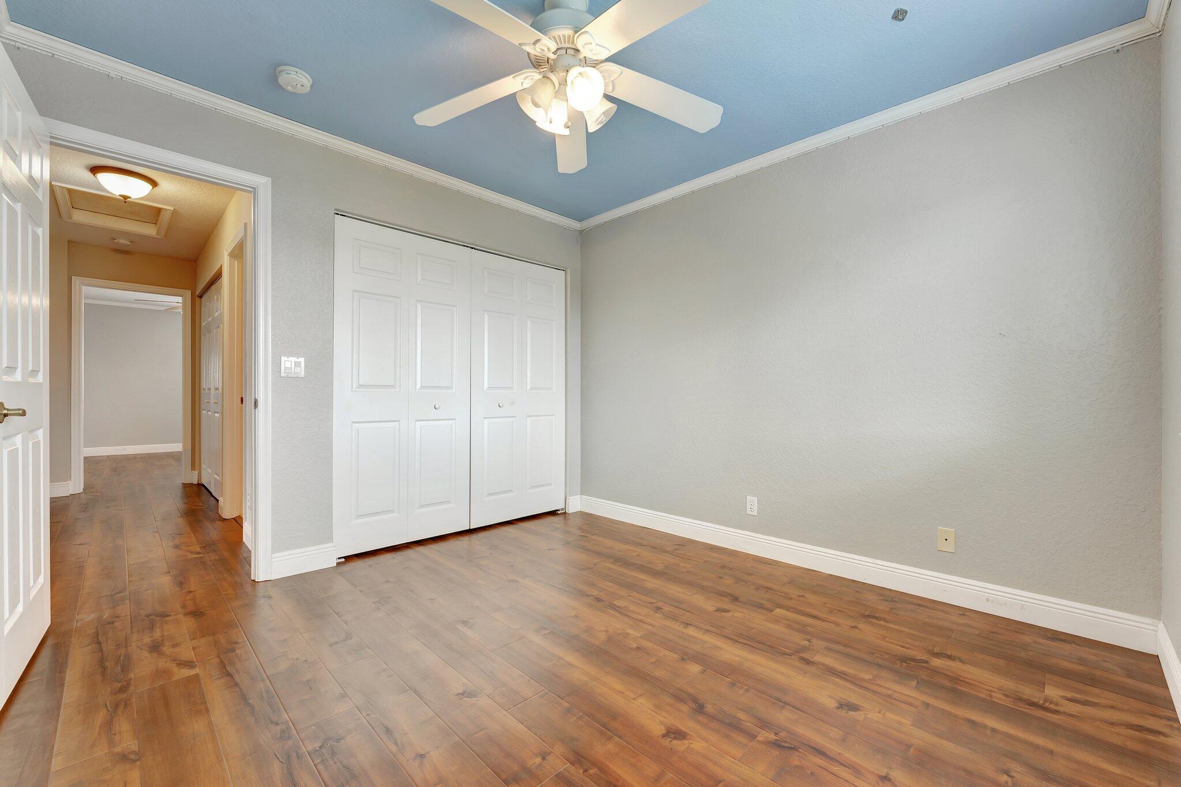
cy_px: 394
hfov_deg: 101.5
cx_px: 590
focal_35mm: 15
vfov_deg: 78.4
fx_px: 482
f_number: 8
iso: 400
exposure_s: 1/4
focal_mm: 14.7
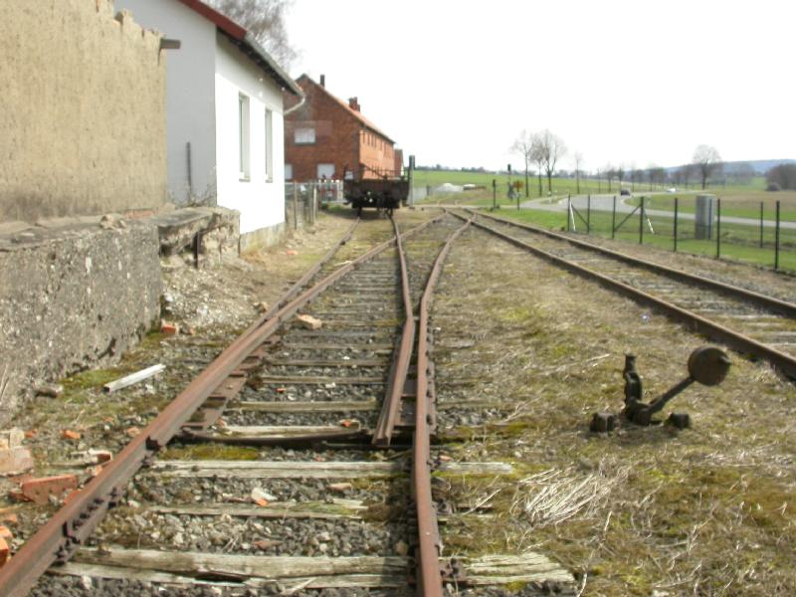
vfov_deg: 37.7
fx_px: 874
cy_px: 298
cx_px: 398
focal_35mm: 38
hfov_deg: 49.0
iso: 100
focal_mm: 7.85
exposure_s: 1/343
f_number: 5.3
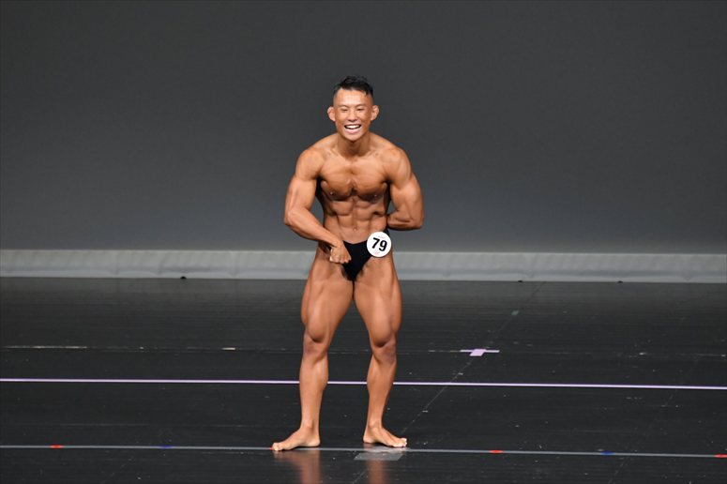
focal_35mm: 345
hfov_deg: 6.0
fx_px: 6964
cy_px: 242
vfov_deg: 4.0
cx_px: 364
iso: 4000
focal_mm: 230
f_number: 5.6
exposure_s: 1/400
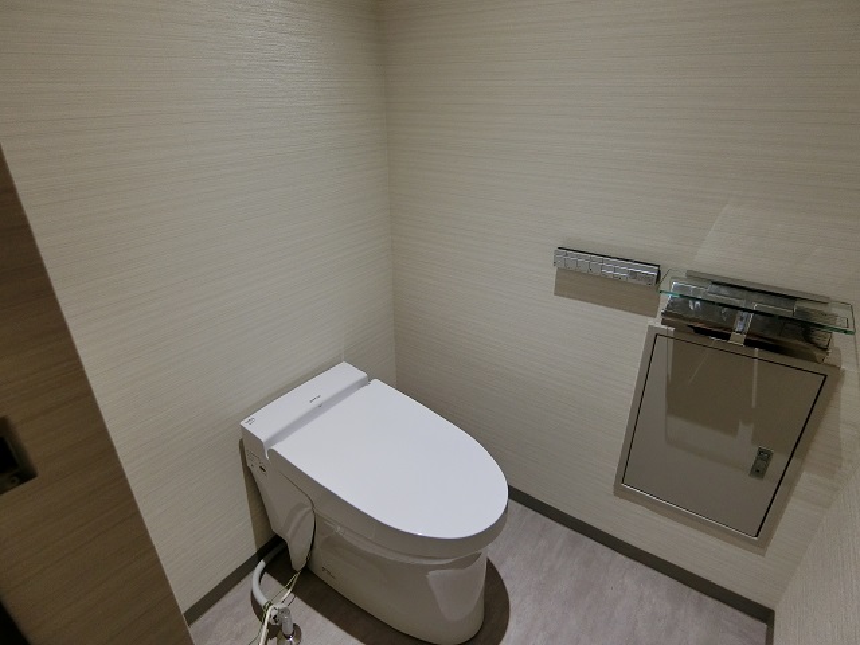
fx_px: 472
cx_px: 430
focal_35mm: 19
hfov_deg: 84.7
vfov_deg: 68.7
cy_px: 322
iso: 160
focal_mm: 4.06
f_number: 2.7
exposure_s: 1/125
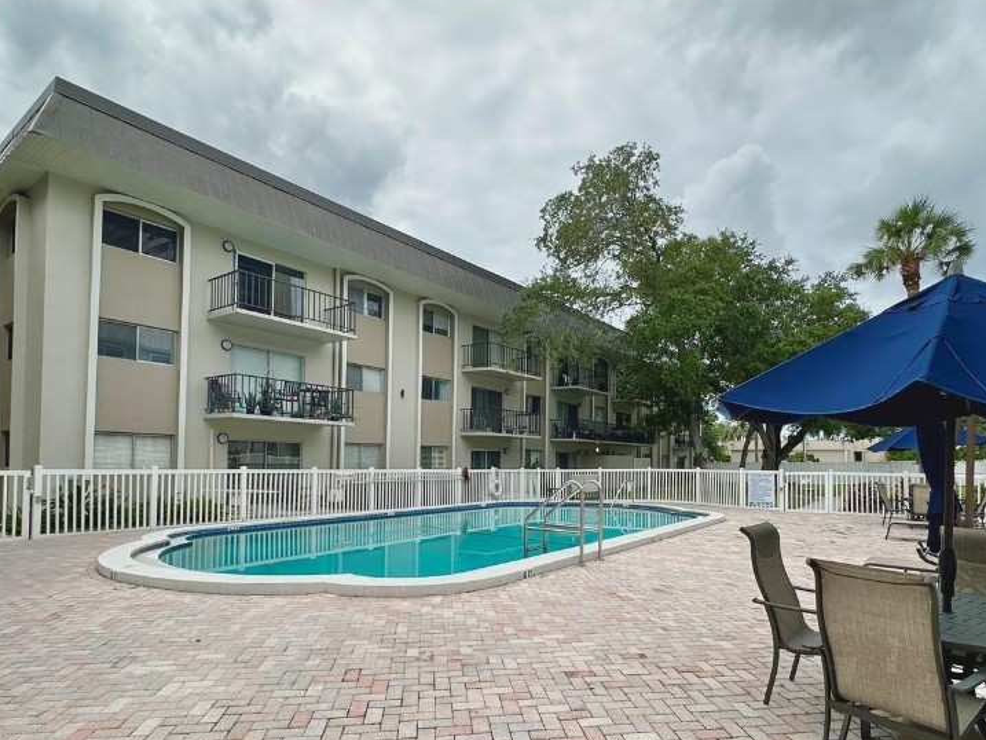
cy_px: 447
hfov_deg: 81.7
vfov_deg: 65.3
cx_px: 517
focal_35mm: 20
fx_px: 570
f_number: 2.2
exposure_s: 1/1511
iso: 50
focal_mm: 2.22
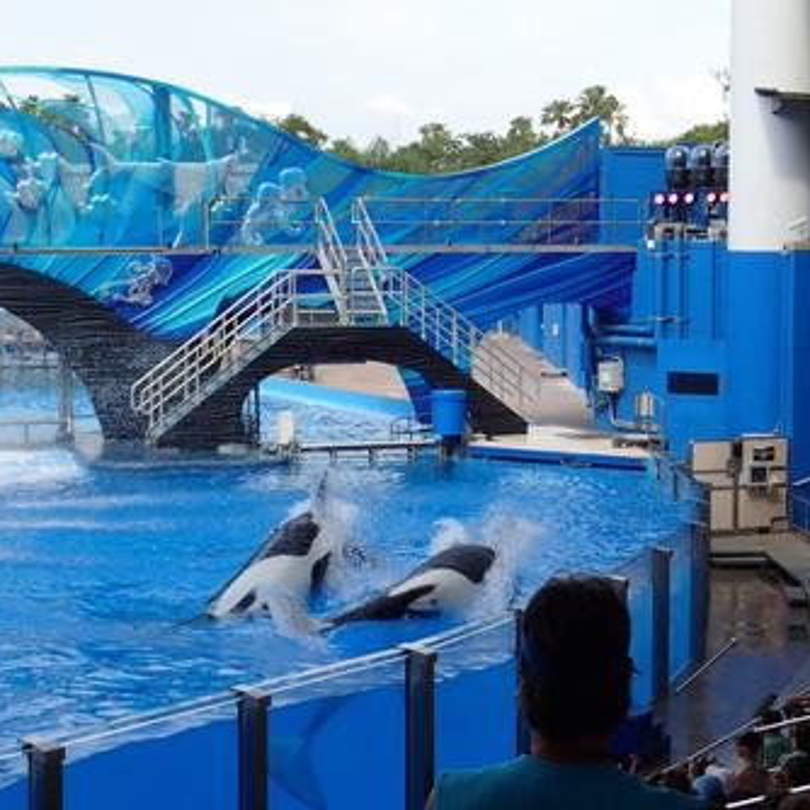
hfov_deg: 25.3
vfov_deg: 25.4
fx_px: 1800
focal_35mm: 68
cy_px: 407
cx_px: 330
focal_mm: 10.3
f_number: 5
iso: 200
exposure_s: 1/640
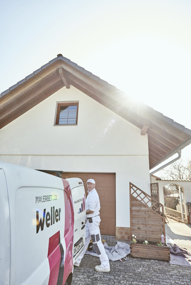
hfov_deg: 59.5
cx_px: 96
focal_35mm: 21
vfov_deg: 81.2
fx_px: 167
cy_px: 142
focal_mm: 21
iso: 100
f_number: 5.6
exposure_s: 1/100
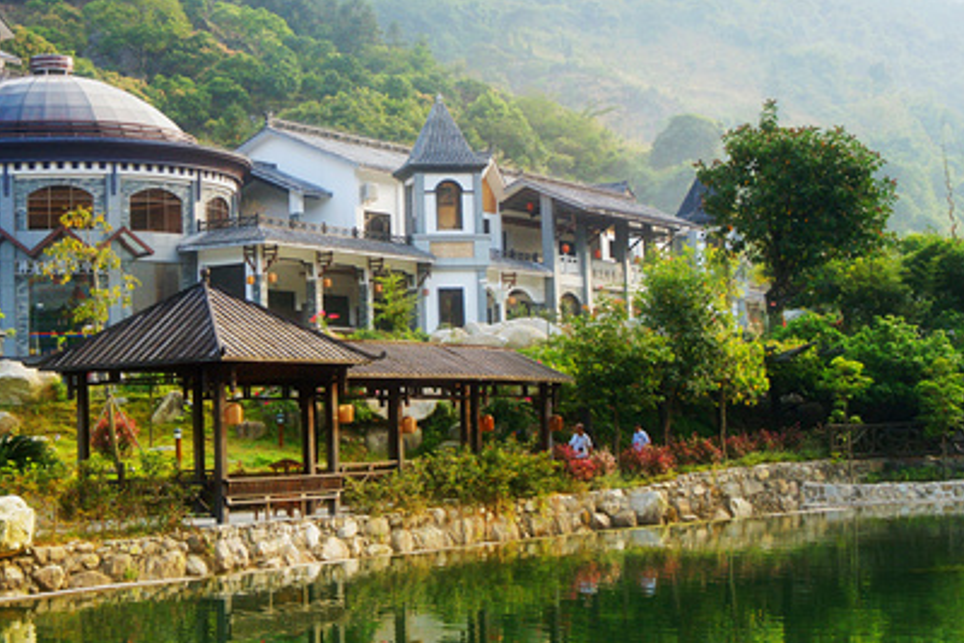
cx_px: 253
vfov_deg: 22.6
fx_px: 1607
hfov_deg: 32.8
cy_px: 225
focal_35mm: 60
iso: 200
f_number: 8
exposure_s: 1/100
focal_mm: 30
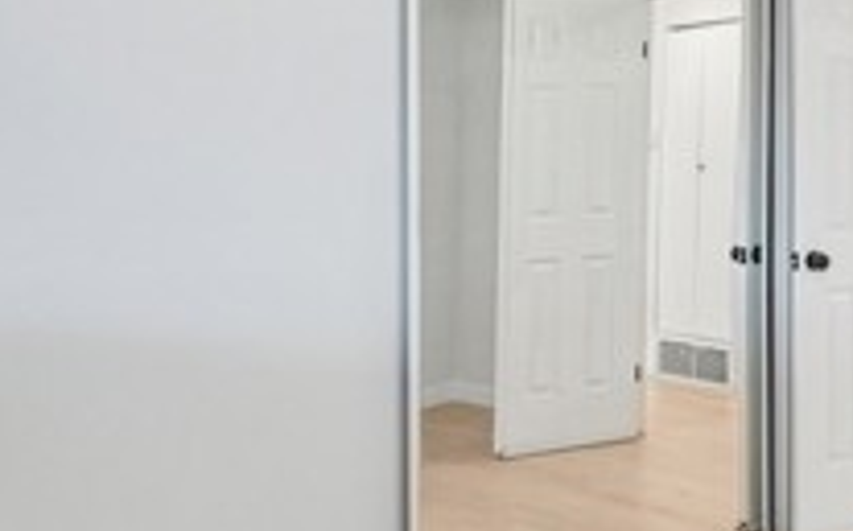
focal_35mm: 41
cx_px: 911
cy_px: 193
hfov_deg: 40.3
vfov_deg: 31.0
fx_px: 952
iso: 400
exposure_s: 1/20
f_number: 8
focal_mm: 13
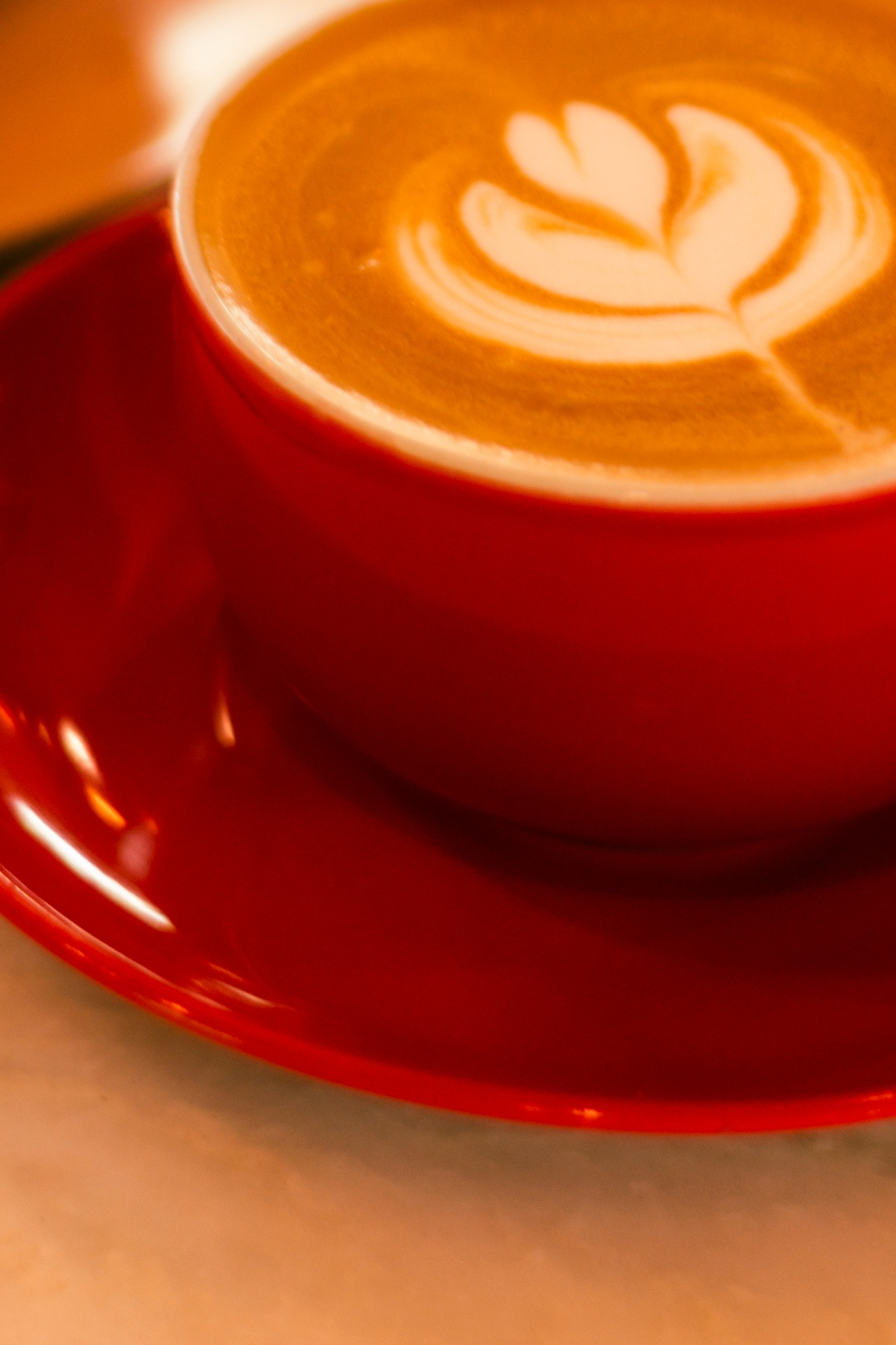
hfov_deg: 7.9
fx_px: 6495
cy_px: 20
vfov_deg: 11.7
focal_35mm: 174
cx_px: 534
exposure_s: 1/100
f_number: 1.8
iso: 200
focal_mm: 50
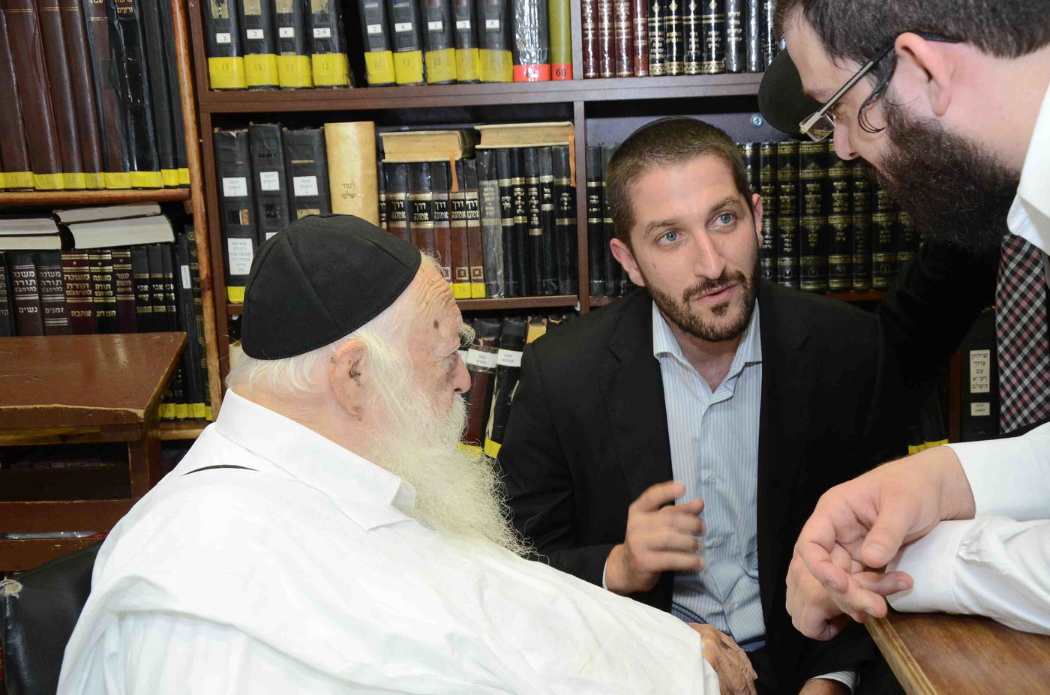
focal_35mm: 48
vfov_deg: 27.9
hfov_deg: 41.2
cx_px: 525
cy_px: 348
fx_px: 1397
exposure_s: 1/80
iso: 1000
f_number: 5.6
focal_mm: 32
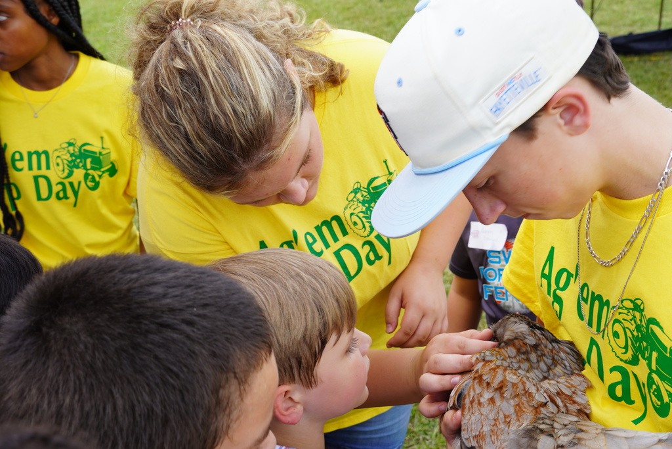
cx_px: 336
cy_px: 224
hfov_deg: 43.6
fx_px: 840
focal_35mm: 45
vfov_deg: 29.9
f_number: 7.1
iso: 100
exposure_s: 1/100
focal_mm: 30
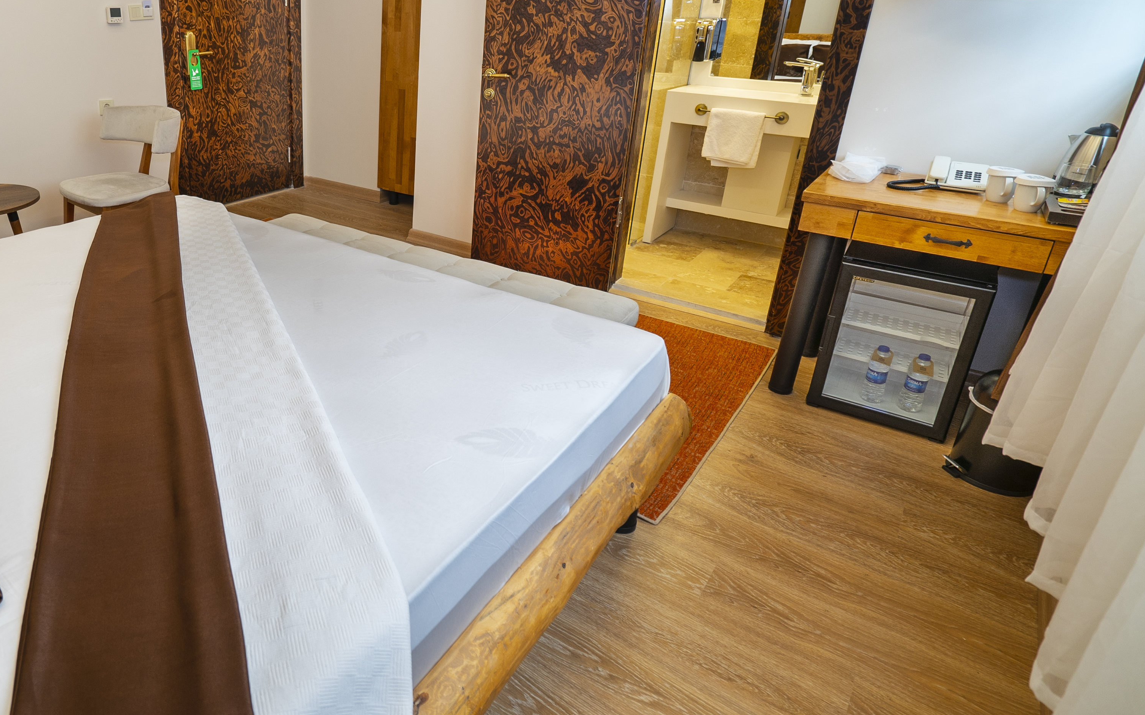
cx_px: 346
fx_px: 718
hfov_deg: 73.8
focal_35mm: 23
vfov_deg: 52.4
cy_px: 269
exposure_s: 1/25
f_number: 4
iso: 250
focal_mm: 16
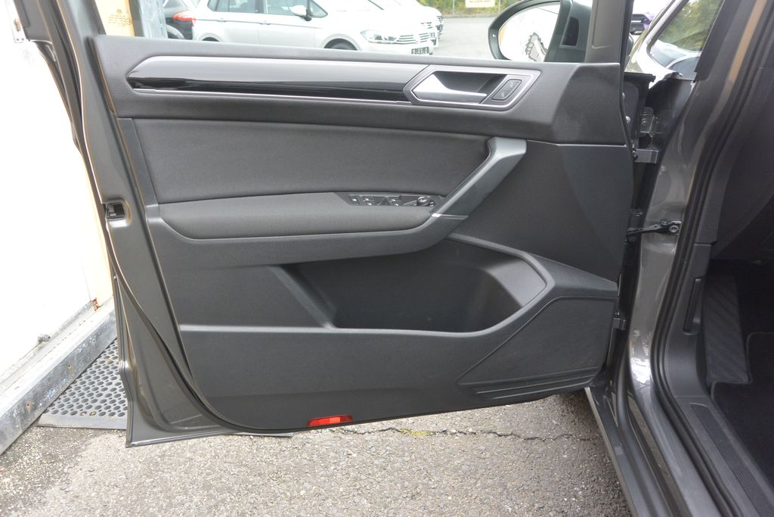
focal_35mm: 27
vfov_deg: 47.9
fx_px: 581
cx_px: 387
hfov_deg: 67.4
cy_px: 258
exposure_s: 1/160
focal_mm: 10
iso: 200
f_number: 3.5
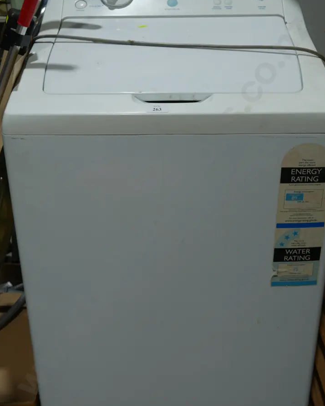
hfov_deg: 27.1
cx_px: 164
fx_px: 674
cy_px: 208
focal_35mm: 56
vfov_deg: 33.6
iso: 200
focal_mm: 25
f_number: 5.3
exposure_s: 1/125
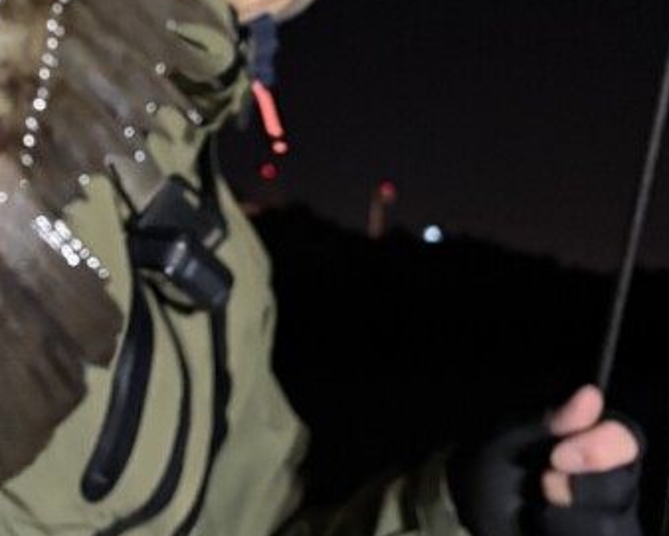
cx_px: 30
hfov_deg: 24.4
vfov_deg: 19.6
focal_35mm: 75
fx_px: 1486
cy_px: -53
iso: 640
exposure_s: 1/40
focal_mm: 5.96
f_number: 1.6
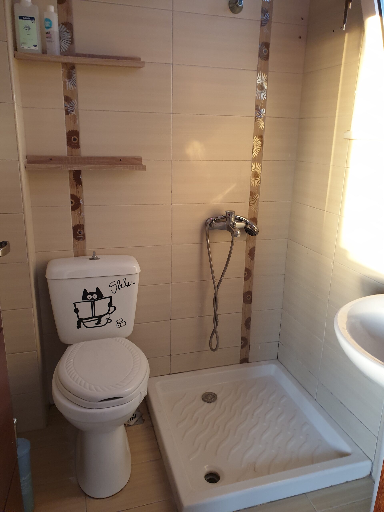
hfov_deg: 53.1
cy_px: 256
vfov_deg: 67.3
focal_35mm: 26
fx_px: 385
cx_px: 192
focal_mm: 4.3
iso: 250
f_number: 2.4
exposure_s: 1/30
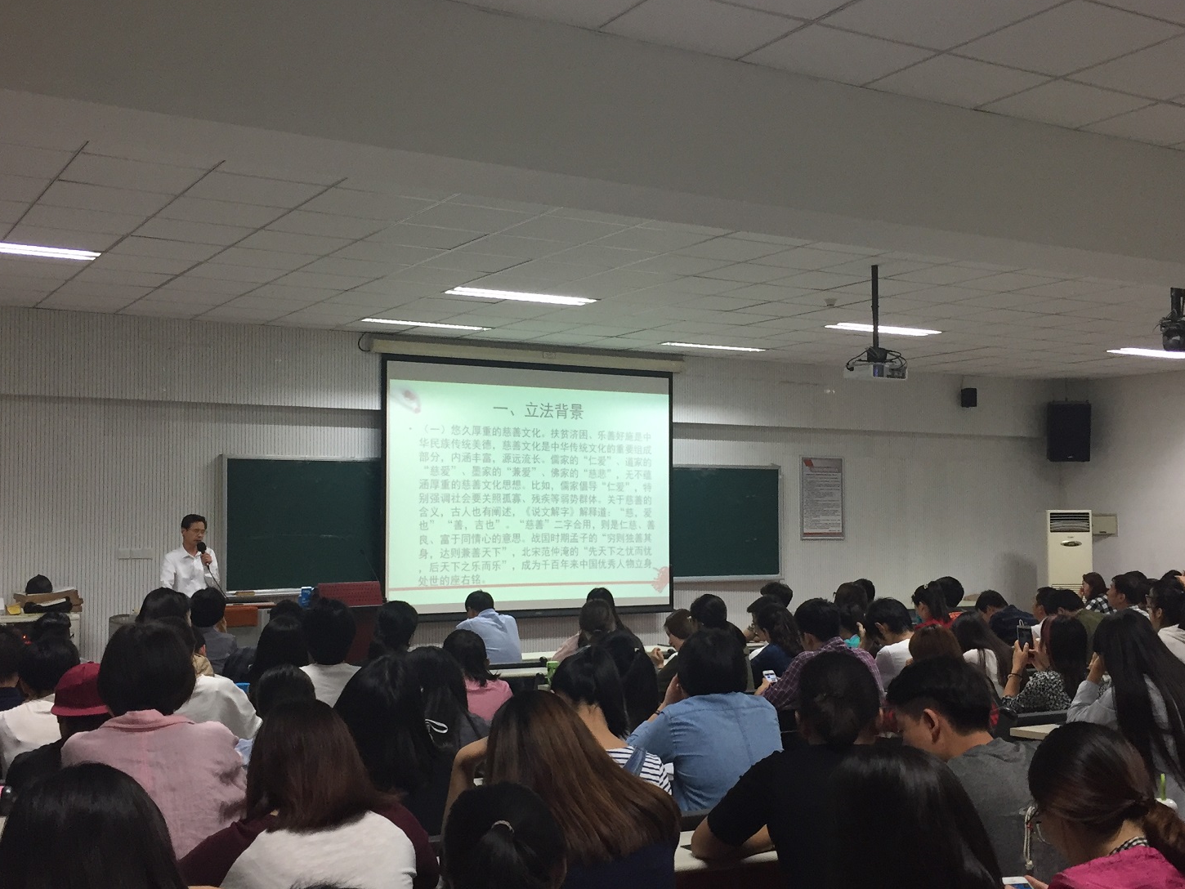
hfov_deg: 46.8
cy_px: 470
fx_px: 1370
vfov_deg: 36.0
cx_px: 624
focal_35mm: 40
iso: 125
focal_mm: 4.15
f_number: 2.2
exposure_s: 1/33
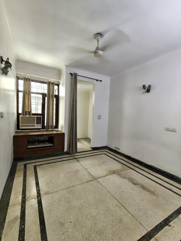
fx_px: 112
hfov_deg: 78.1
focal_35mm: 16
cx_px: 90
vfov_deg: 94.5
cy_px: 120
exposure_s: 1/50
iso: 250
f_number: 2.2
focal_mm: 1.68
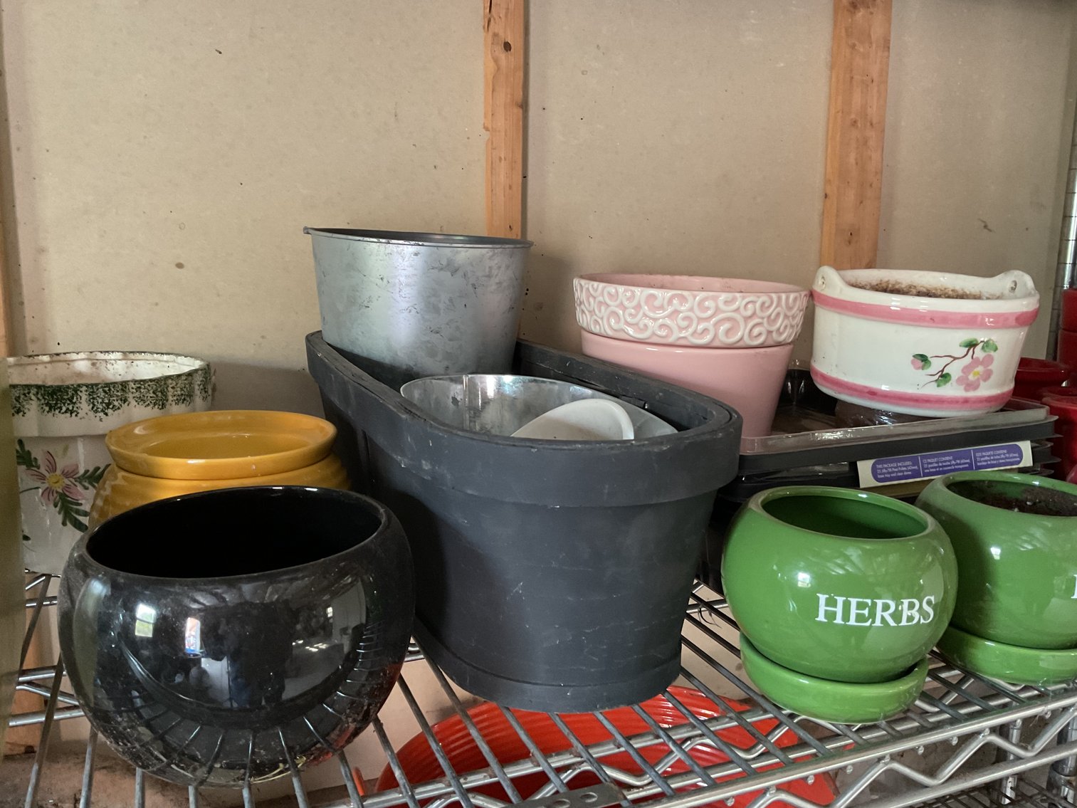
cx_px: 538
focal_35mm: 29
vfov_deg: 48.2
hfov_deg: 61.7
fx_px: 902
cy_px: 404
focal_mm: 3
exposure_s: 1/25
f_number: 1.8
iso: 250
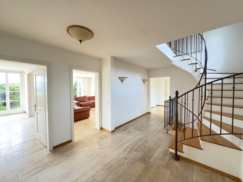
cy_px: 91
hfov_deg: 102.1
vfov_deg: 85.7
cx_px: 122
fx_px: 98
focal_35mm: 14
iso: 500
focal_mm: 2.22
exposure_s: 1/60
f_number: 2.2
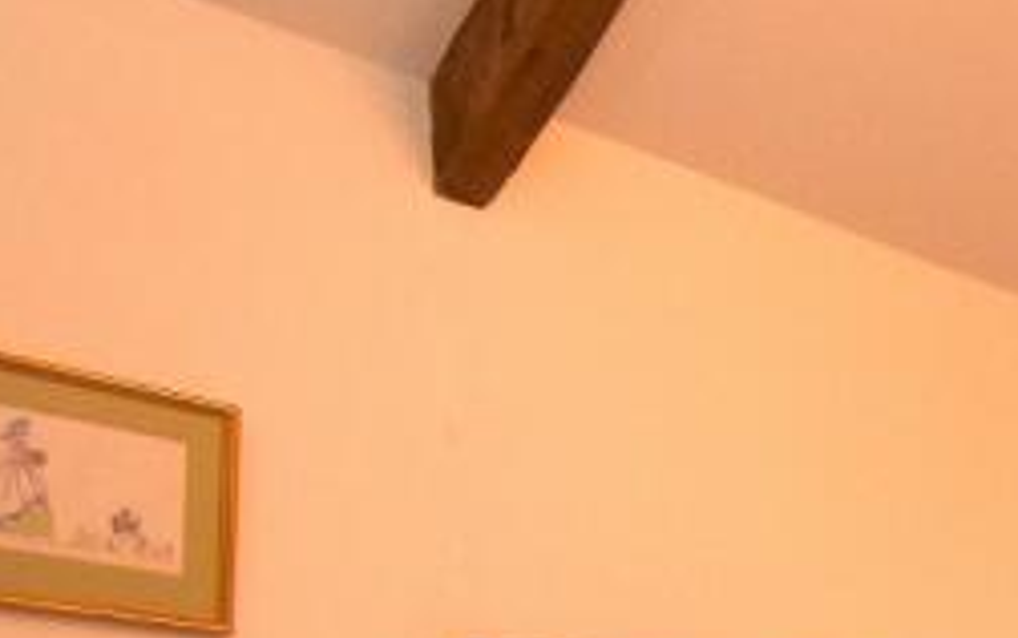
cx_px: 1212
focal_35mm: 62
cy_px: 973
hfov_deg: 28.7
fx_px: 1722
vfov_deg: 18.5
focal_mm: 10
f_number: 4.5
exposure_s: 1/125
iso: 1250
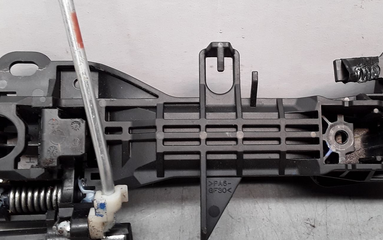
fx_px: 491
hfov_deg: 42.5
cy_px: 127
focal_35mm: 47
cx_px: 226
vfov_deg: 27.4
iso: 64
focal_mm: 2.91
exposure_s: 1/50
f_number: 1.9
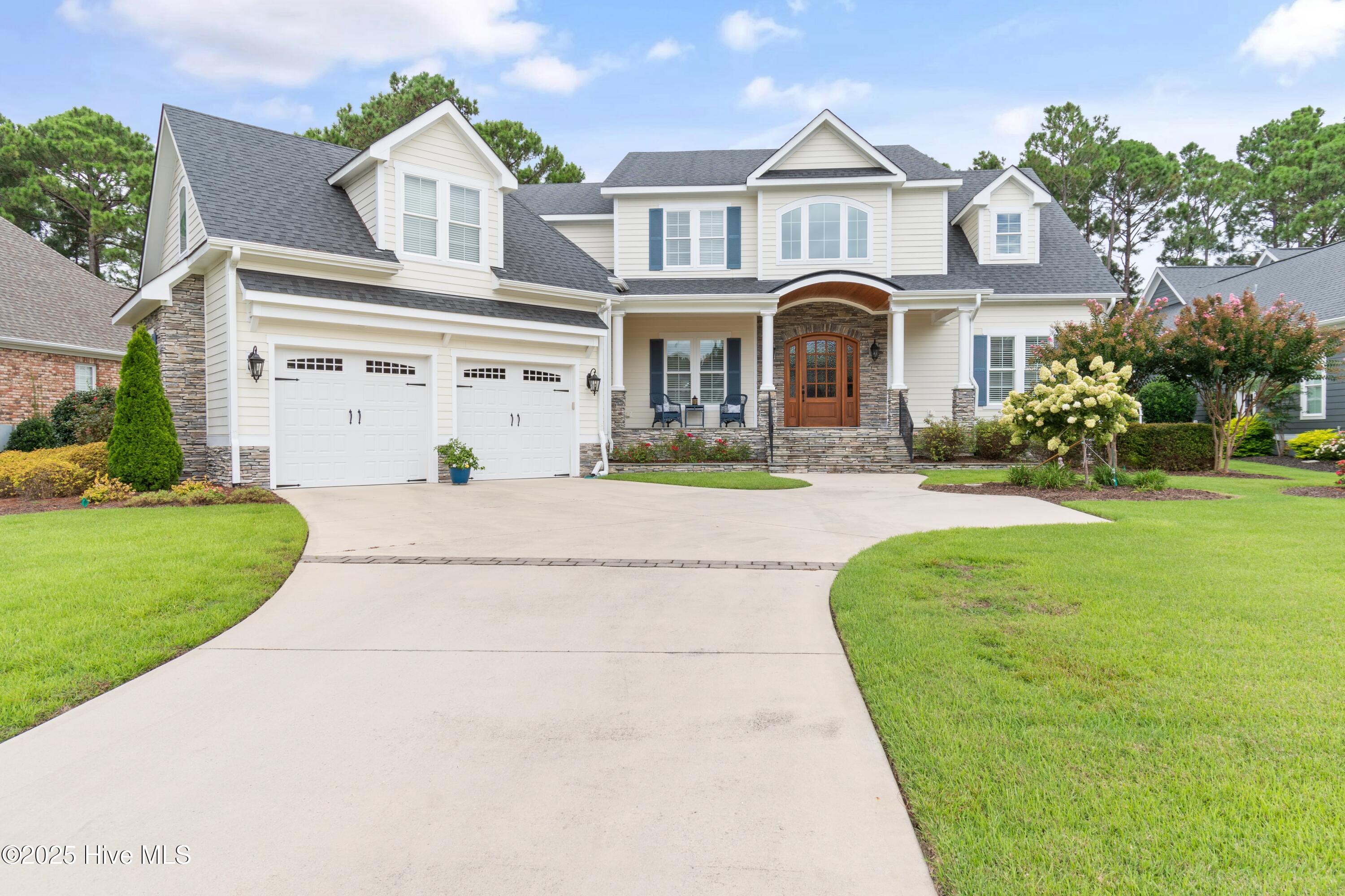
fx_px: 785
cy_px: 448
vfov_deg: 59.5
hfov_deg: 81.2
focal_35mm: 21
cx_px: 672
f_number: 6.3
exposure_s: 1/160
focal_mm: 14
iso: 100
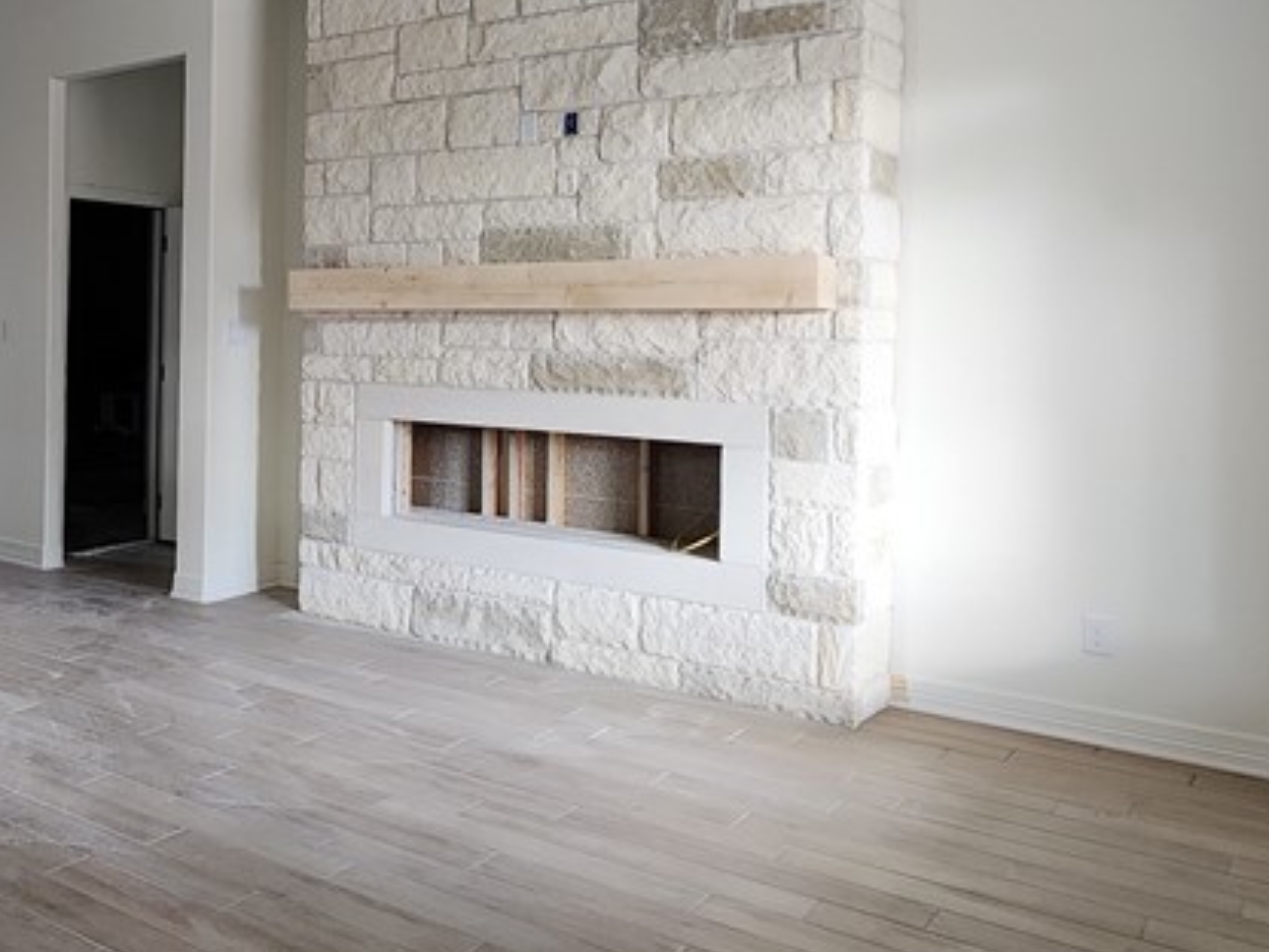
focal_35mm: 32
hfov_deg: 52.4
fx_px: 1173
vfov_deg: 43.7
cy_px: 333
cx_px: 217
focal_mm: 2.2
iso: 200
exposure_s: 1/50
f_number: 2.2
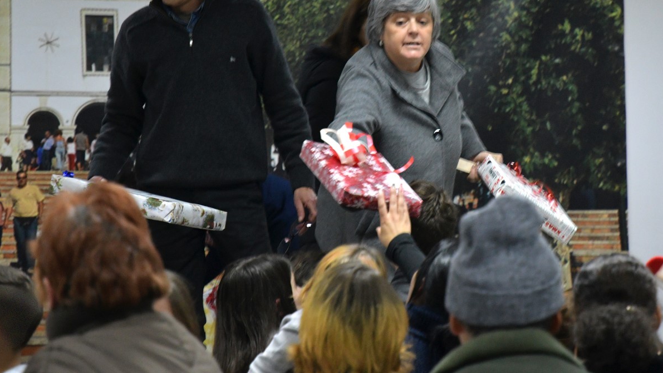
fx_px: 3006
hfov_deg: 12.6
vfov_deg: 7.1
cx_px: 377
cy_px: 122
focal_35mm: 171
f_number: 4
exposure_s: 1/80
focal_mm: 80
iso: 1600
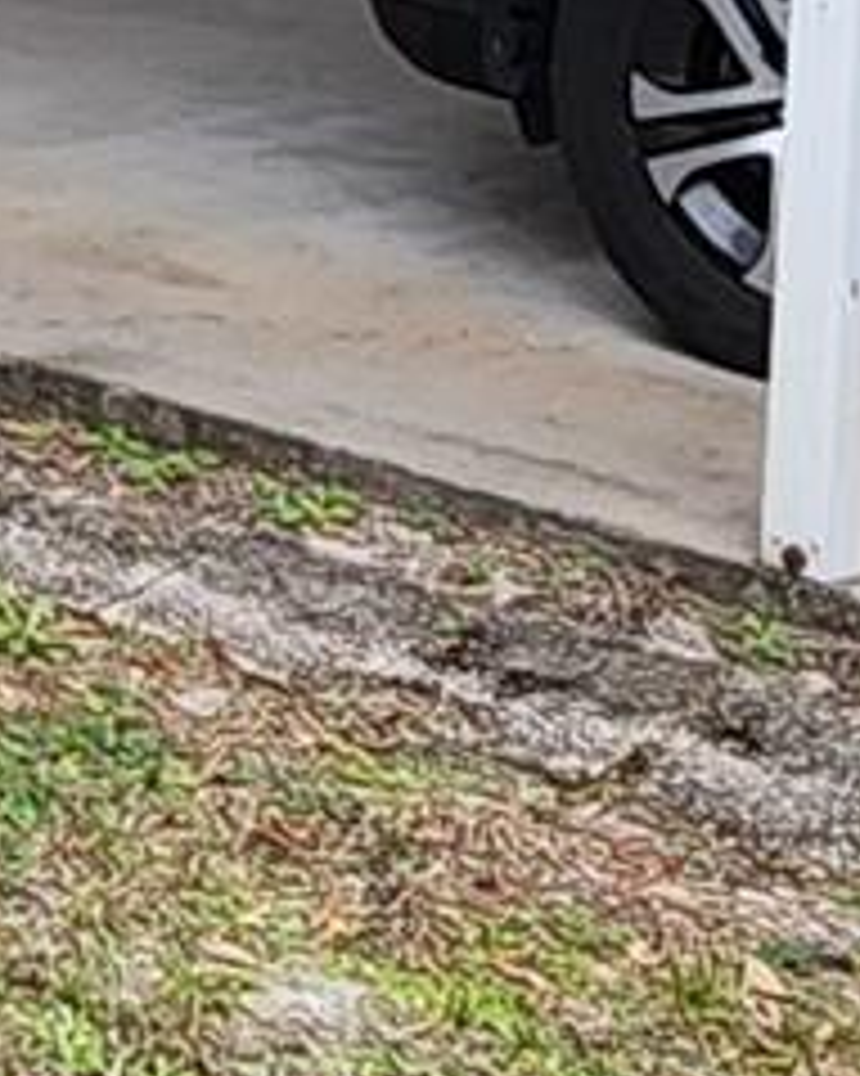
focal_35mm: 85
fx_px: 2706
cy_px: -405
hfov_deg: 14.3
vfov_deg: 20.2
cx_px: -973
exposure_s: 1/147
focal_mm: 2.2
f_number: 2.2
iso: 50
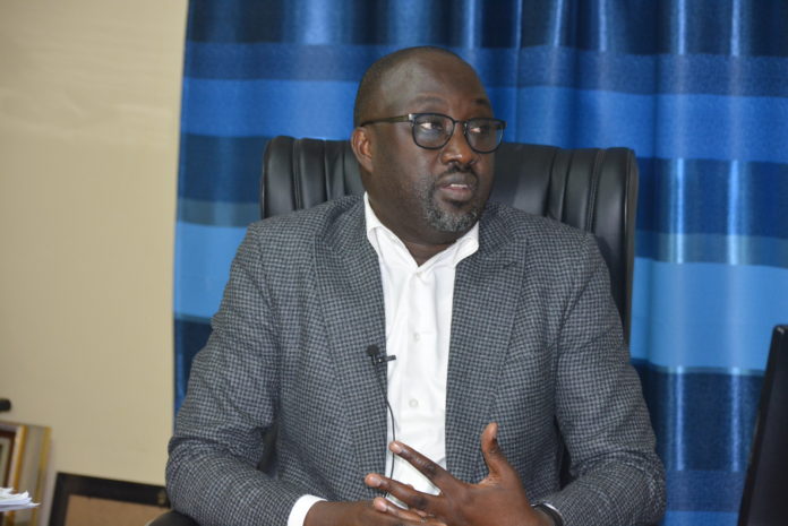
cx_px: 394
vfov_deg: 13.8
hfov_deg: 20.6
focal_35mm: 99
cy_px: 263
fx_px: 2168
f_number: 4
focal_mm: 66
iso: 1600
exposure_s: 1/60
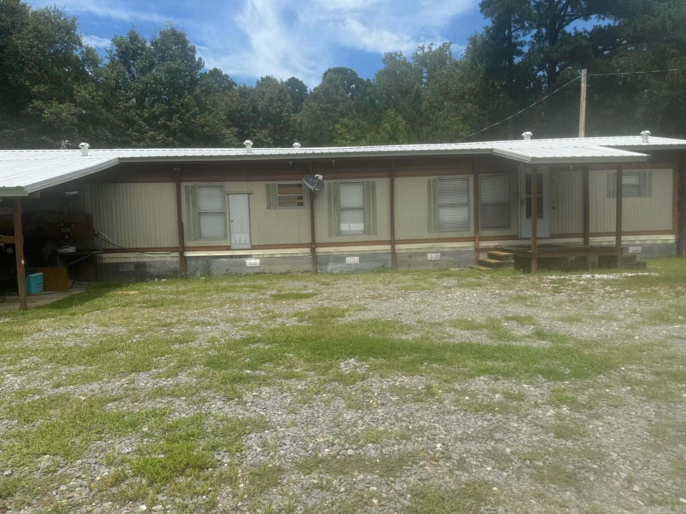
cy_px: 257
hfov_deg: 71.6
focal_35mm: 24
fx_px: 476
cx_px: 343
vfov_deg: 56.8
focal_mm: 6.76
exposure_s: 1/4950
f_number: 1.78
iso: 80
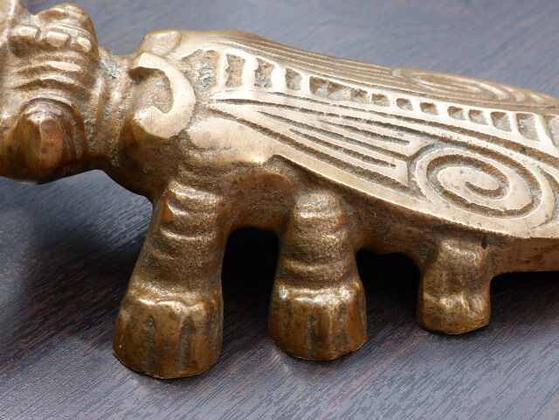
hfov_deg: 31.7
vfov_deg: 24.0
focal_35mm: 61
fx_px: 985
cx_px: 280
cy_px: 210
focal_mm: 10.9
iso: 100
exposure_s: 1/500
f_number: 4
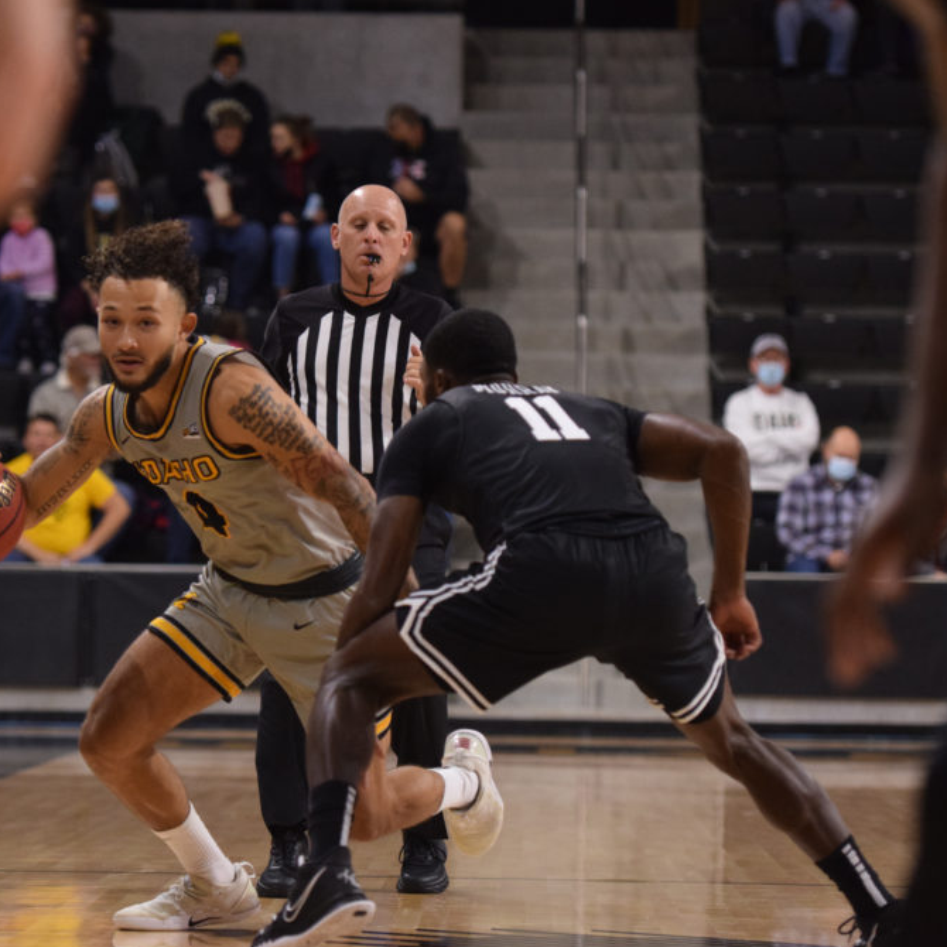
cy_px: 478
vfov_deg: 8.6
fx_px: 6334
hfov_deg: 8.5
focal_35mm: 205
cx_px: 310
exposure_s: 1/1250
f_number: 2.8
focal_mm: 105
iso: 2000
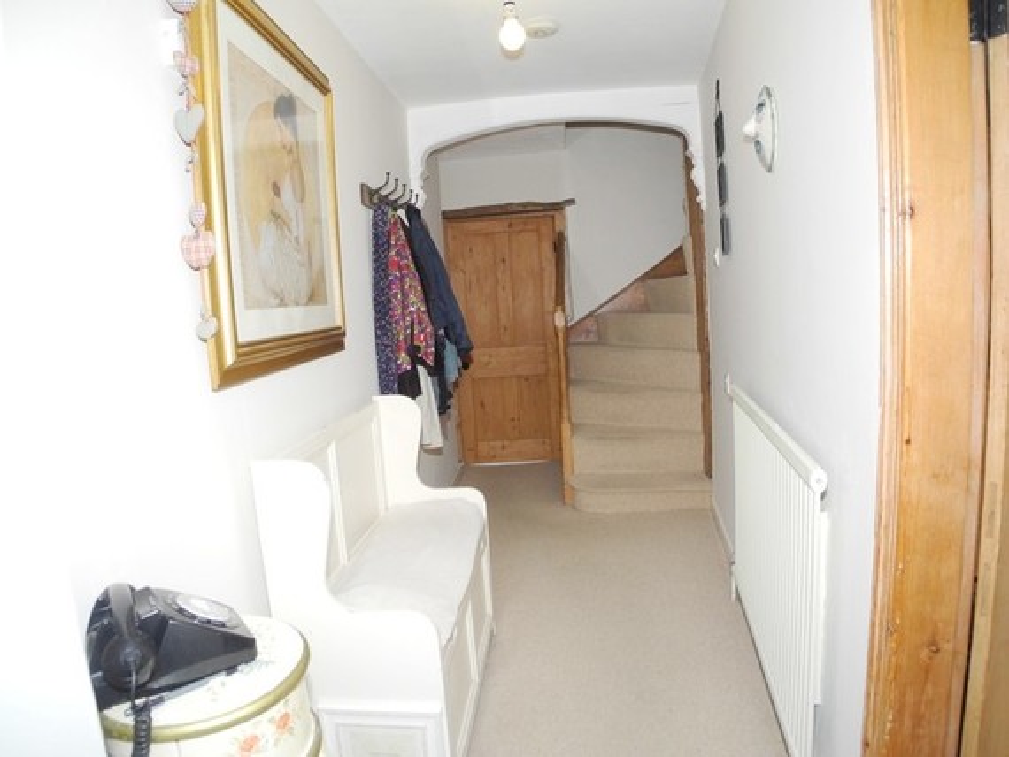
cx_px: 504
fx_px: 816
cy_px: 378
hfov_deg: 63.4
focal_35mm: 28
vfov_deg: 49.8
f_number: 2.8
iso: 200
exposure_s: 1/30
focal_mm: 6
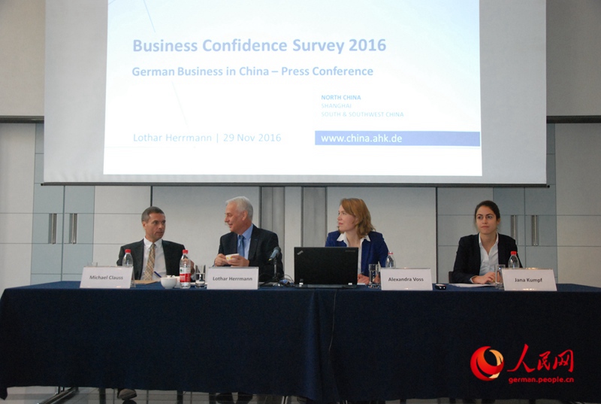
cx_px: 300
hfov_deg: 51.2
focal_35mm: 38
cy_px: 202
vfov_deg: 35.6
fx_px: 627
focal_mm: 25
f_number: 5.6
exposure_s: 1/60
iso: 1250
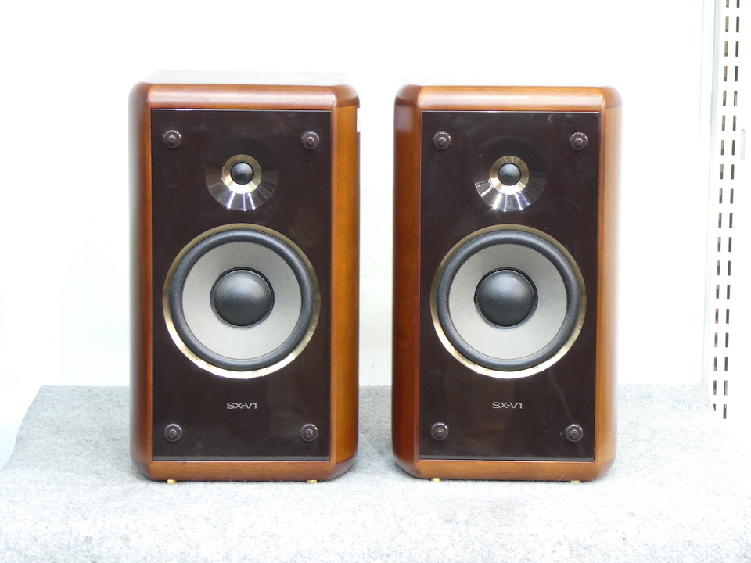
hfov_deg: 18.5
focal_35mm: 106
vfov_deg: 14.0
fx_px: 2300
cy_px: 282
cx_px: 376
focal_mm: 19
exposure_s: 1/3.2
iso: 200
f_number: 5.1
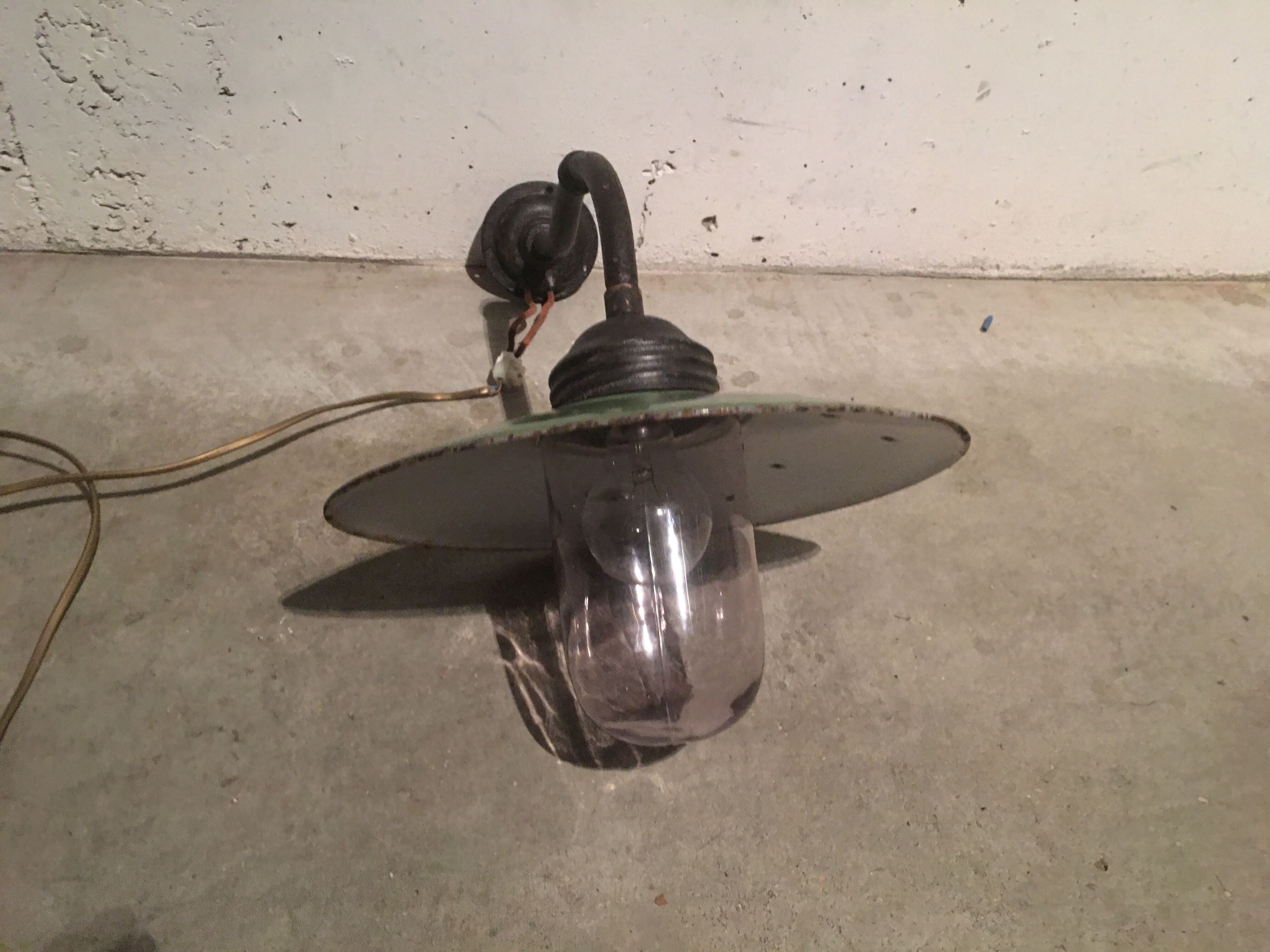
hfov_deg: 61.7
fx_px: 1064
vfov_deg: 48.2
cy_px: 476
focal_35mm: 29
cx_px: 635
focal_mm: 4.15
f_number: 2.2
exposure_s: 1/4
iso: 100
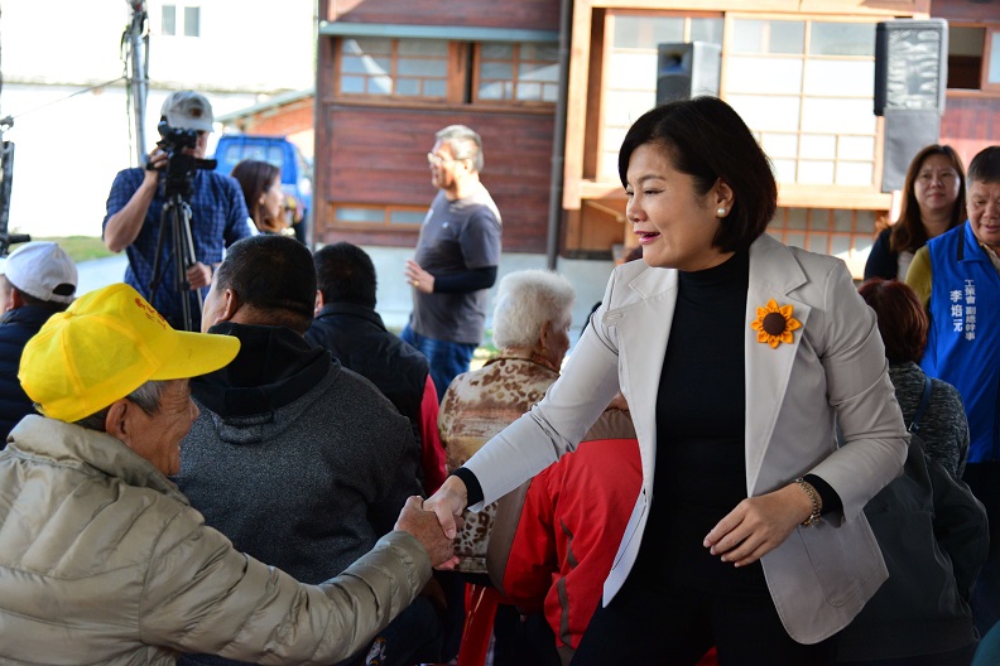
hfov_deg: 39.6
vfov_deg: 27.0
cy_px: 333
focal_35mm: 50
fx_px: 1389
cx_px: 500
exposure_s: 1/1250
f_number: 4
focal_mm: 50
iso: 1250
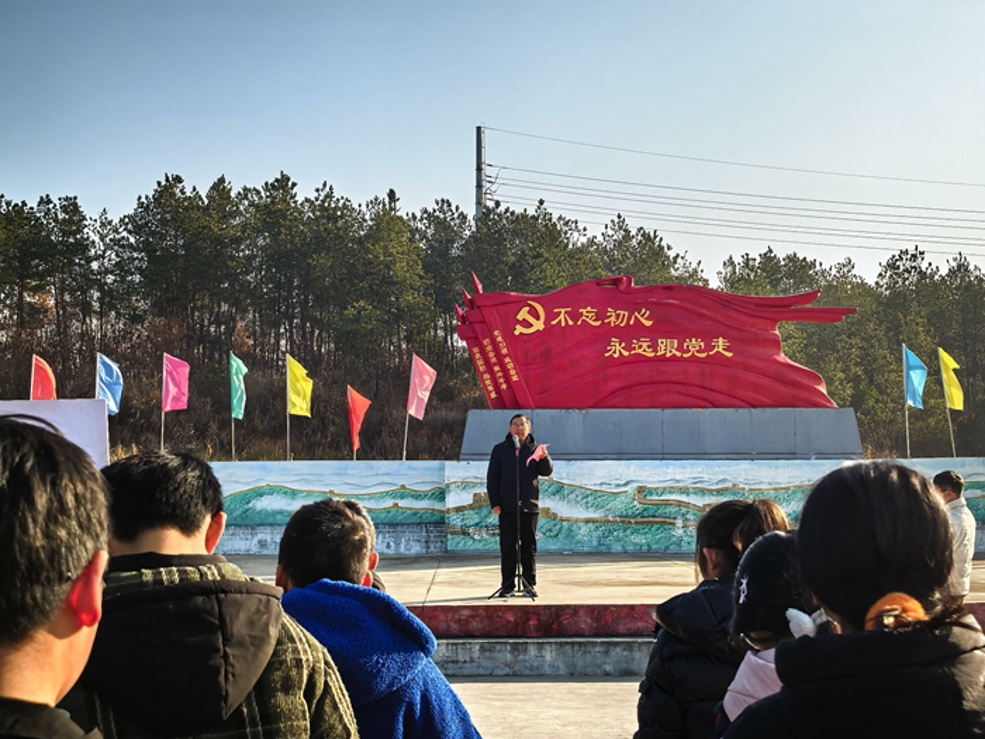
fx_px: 1366
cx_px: 492
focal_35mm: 48
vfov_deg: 30.3
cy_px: 370
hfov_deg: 39.7
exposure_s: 1/6211
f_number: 2
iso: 160
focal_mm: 6.98
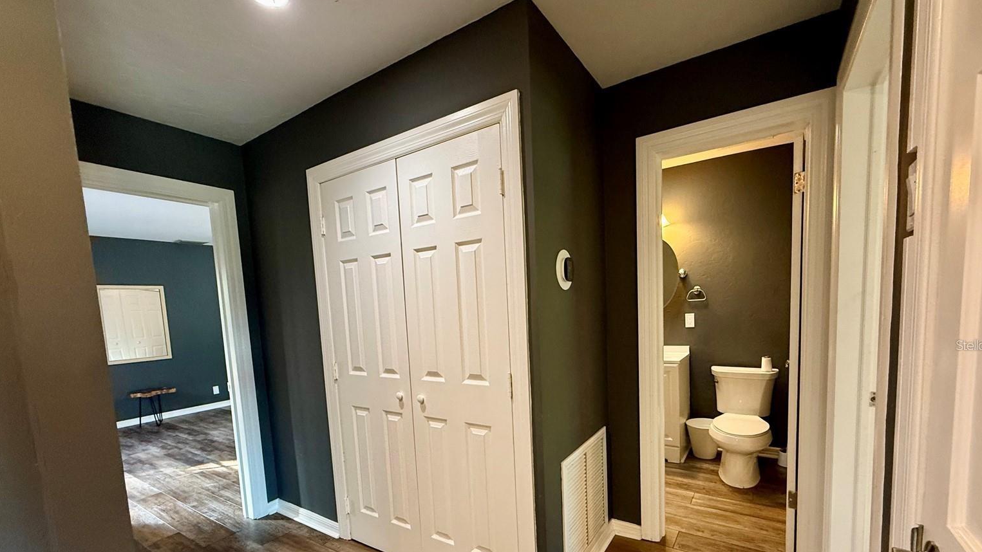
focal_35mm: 16
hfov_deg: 99.4
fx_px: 417
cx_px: 502
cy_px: 345
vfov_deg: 66.1
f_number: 2.2
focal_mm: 2.22
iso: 400
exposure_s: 1/60
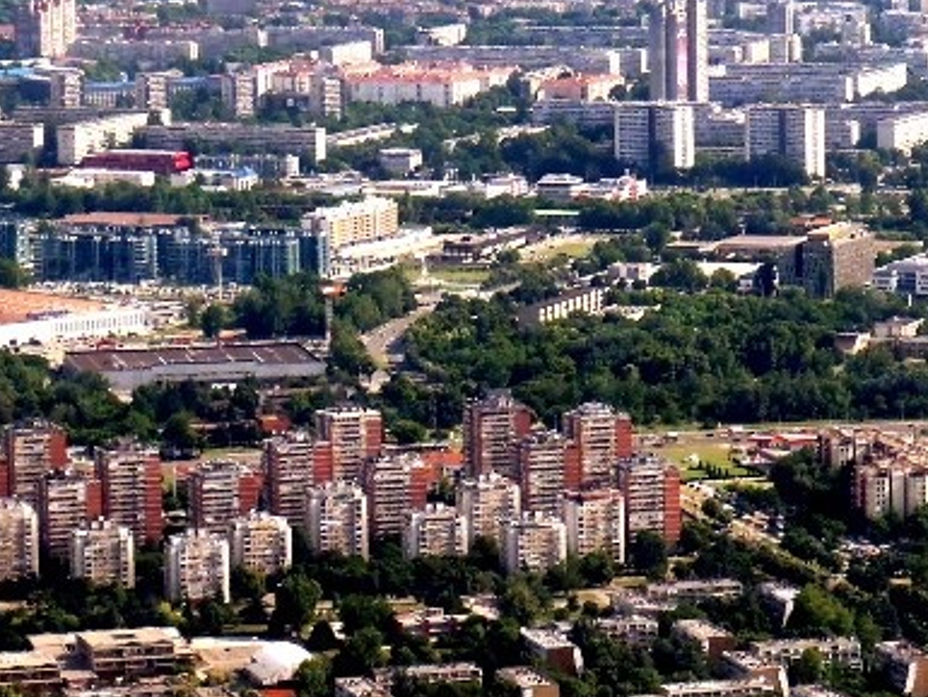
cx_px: 598
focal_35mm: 212
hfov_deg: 9.3
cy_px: 253
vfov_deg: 7.0
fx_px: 5685
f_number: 5.1
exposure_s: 1/200
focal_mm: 18.2
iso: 80
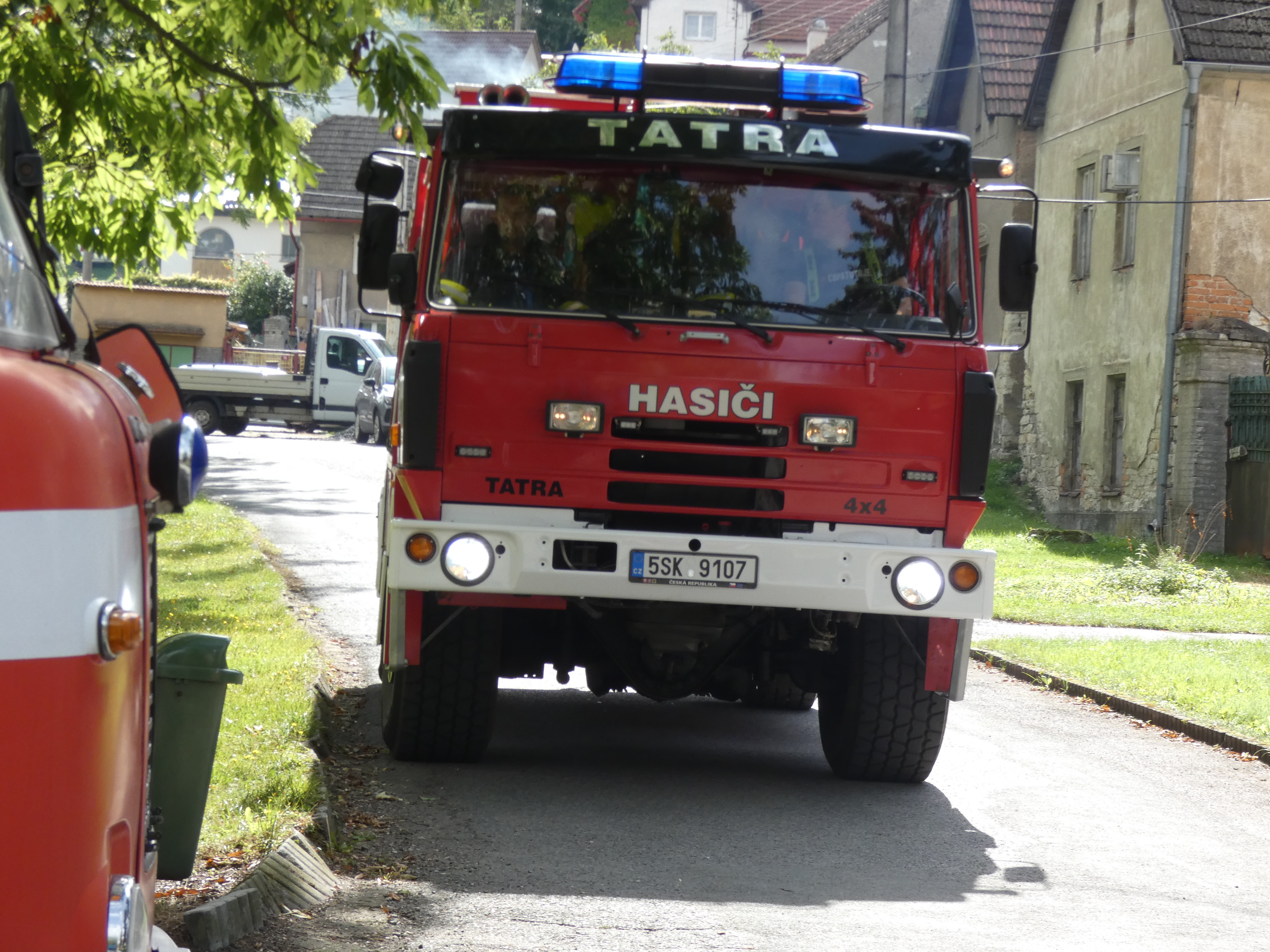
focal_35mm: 107
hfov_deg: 18.4
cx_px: 635
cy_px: 476
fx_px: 3926
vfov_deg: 13.8
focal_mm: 19.2
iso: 160
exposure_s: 1/250
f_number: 4.9
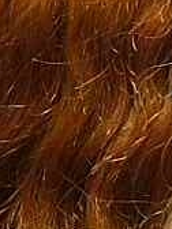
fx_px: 835
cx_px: 238
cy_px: 38
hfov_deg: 11.4
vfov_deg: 15.5
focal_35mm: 126
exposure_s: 1/30
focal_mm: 5.5
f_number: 2.8
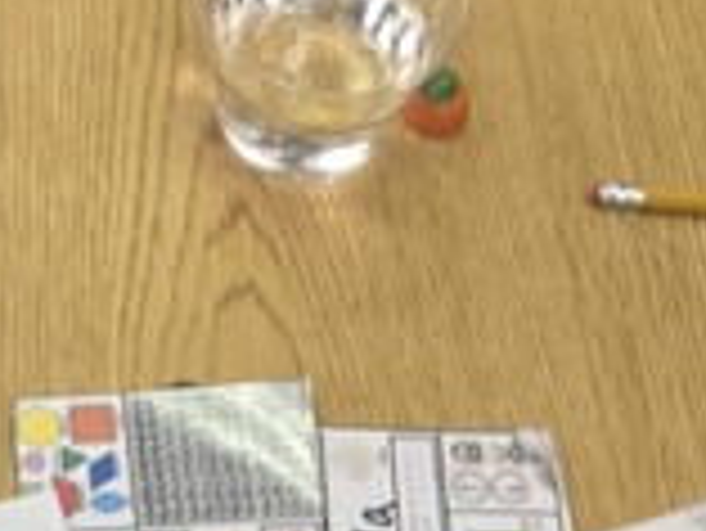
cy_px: -346
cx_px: 153
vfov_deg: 9.5
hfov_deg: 13.1
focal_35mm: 150
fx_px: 3062
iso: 250
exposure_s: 1/120
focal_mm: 5.4
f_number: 1.8
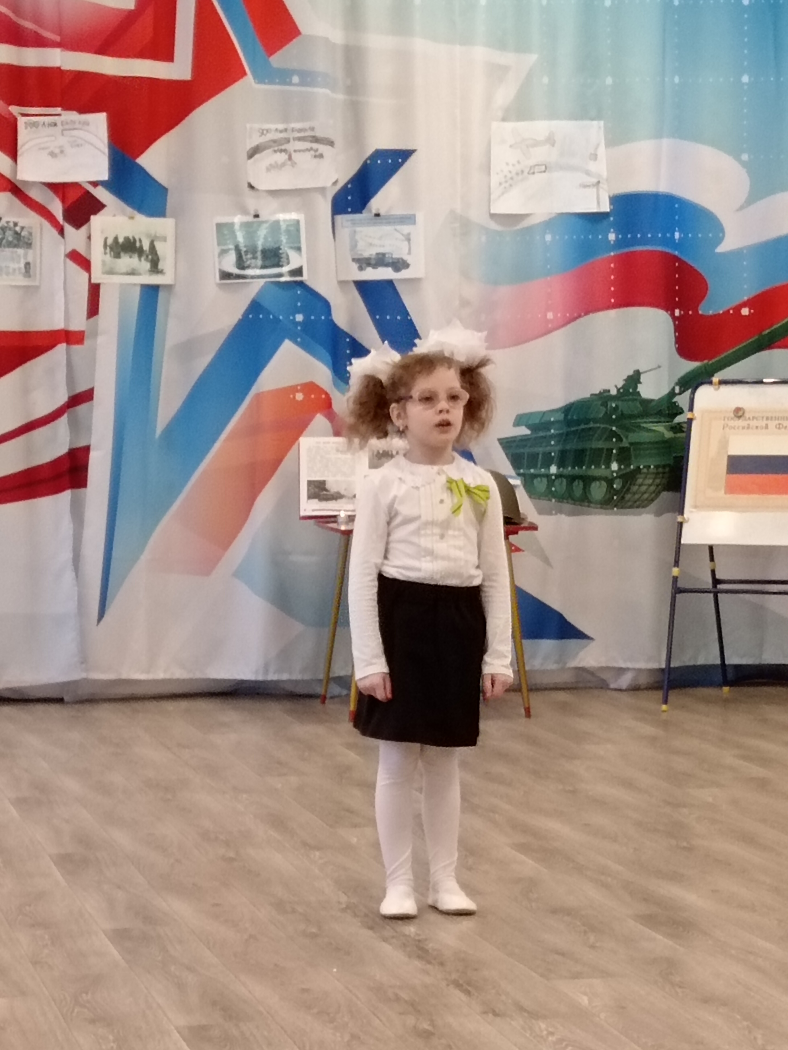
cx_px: 394
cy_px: 525
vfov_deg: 18.0
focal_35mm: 109
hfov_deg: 13.6
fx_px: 3308
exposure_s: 1/33.3
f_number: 1.9
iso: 814
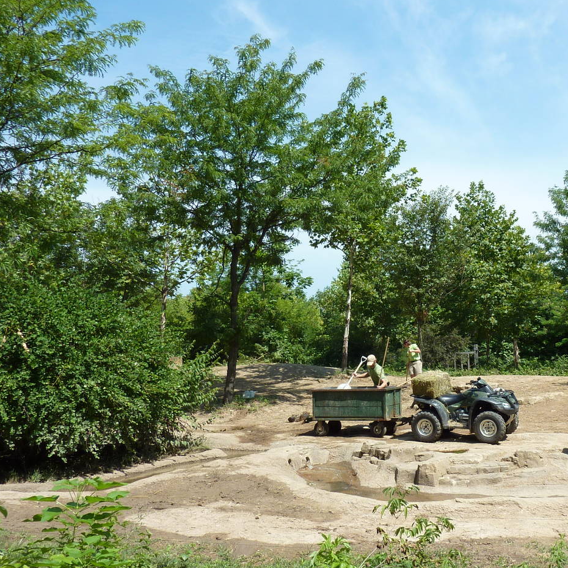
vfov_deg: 43.9
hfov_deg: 42.2
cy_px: 289
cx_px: 440
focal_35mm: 38
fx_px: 705
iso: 80
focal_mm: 4.1
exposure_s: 1/640
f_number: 3.5
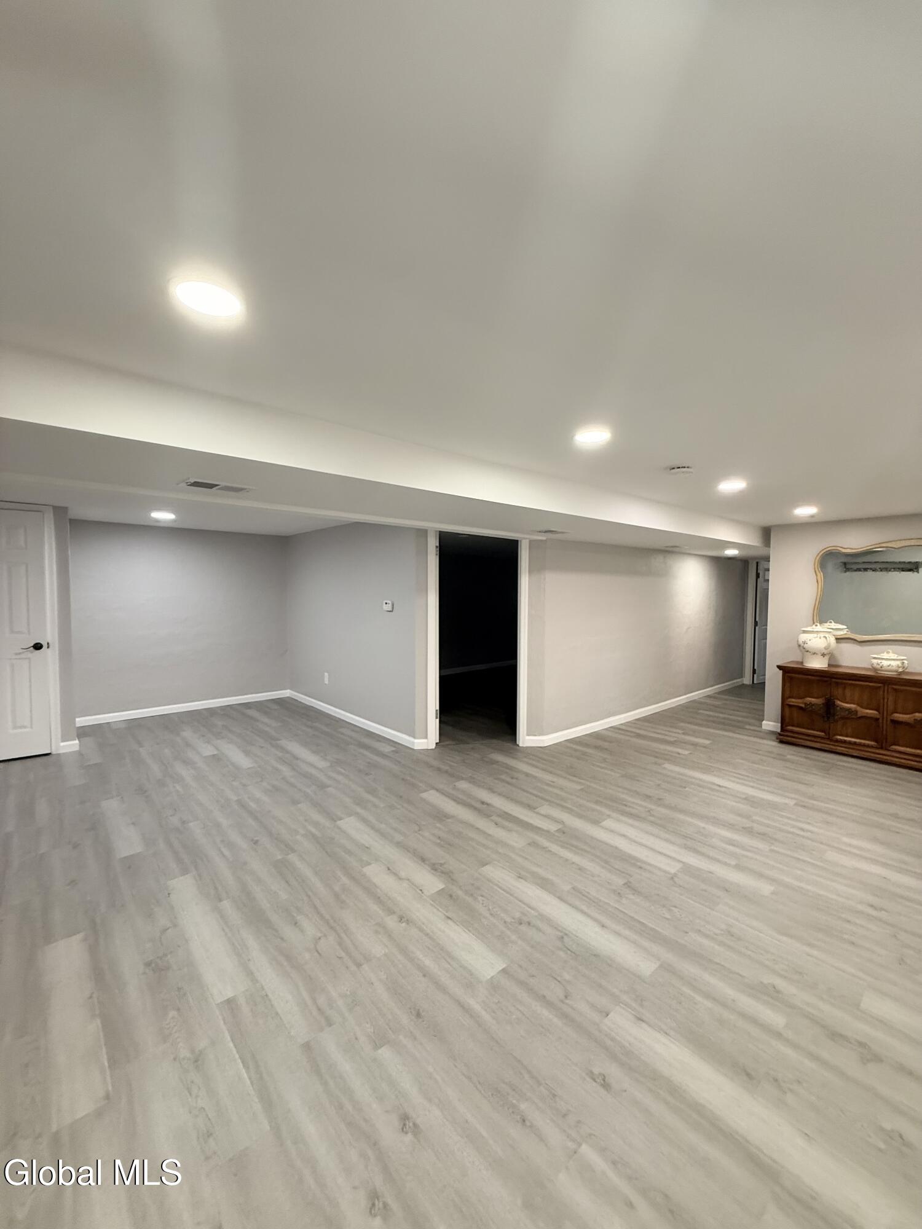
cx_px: 461
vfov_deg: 102.1
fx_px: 497
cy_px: 614
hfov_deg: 85.7
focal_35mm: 14
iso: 250
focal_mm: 2.22
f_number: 2.2
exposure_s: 1/120
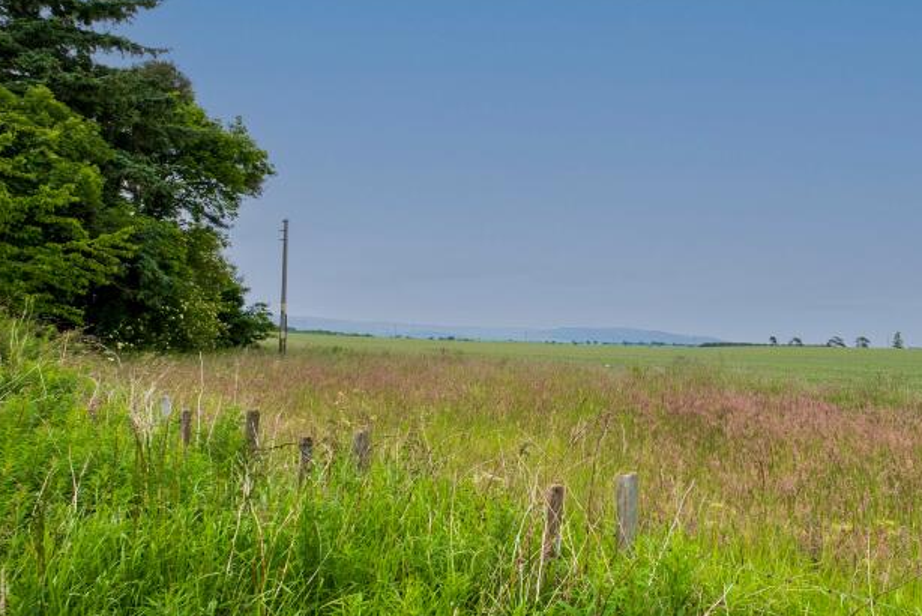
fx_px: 641
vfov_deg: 51.3
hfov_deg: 67.7
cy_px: 279
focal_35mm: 25
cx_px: 673
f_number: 5.6
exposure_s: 1/250
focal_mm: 10
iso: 200
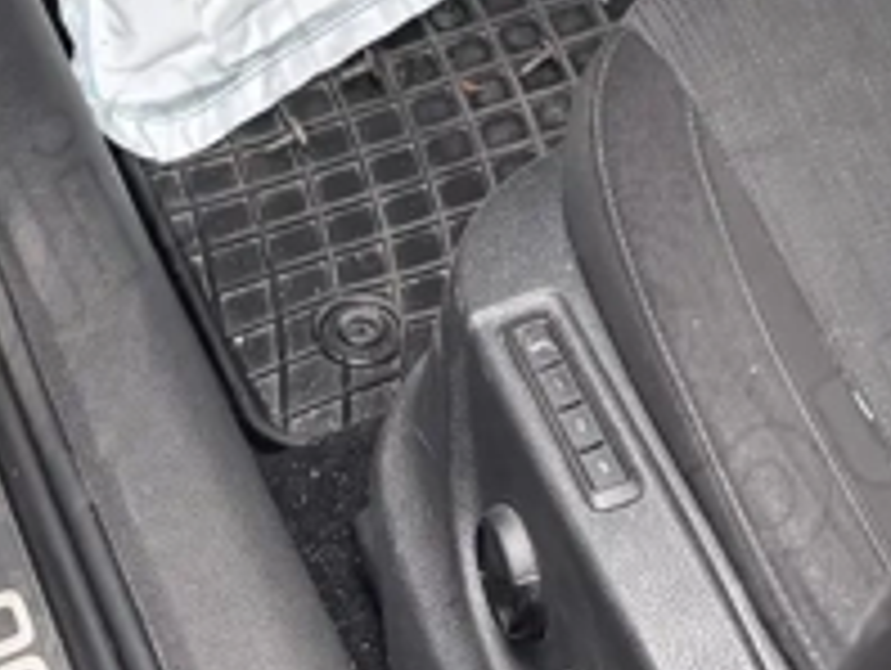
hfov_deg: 15.0
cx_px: 639
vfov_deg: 10.1
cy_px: -859
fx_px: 3376
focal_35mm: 131
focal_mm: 5.96
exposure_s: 1/121
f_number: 1.6
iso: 50
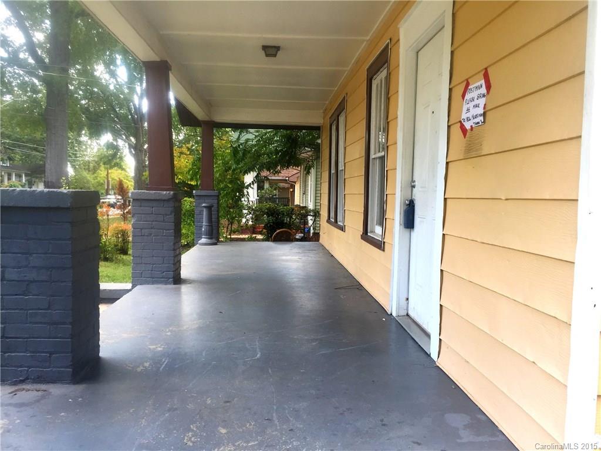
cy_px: 226
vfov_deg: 48.2
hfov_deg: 61.7
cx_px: 300
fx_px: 503
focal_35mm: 29
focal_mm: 4.15
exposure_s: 1/120
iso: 32
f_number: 2.2
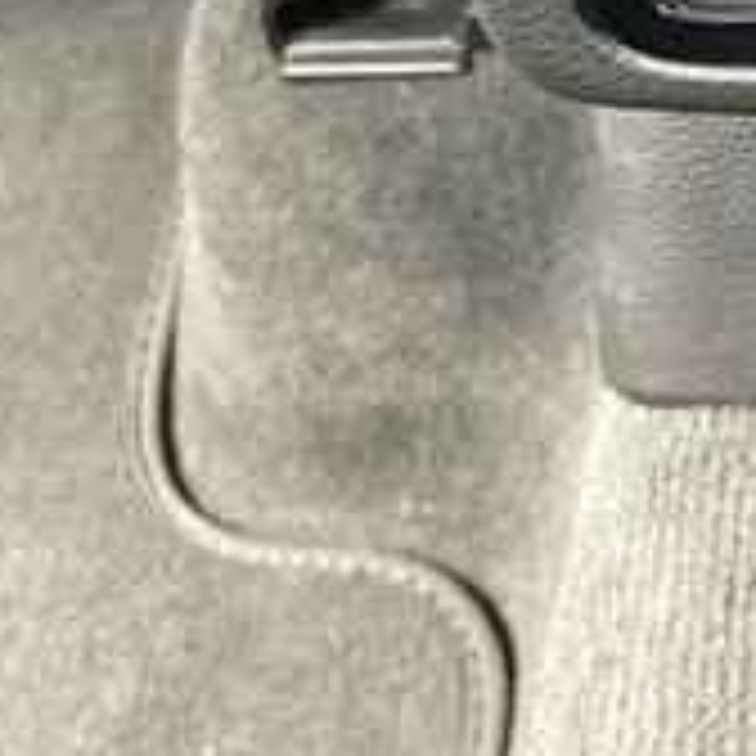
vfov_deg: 15.7
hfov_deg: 15.4
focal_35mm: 106
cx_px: 1048
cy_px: -180
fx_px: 2619
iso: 320
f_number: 1.8
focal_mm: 3.99
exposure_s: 1/51
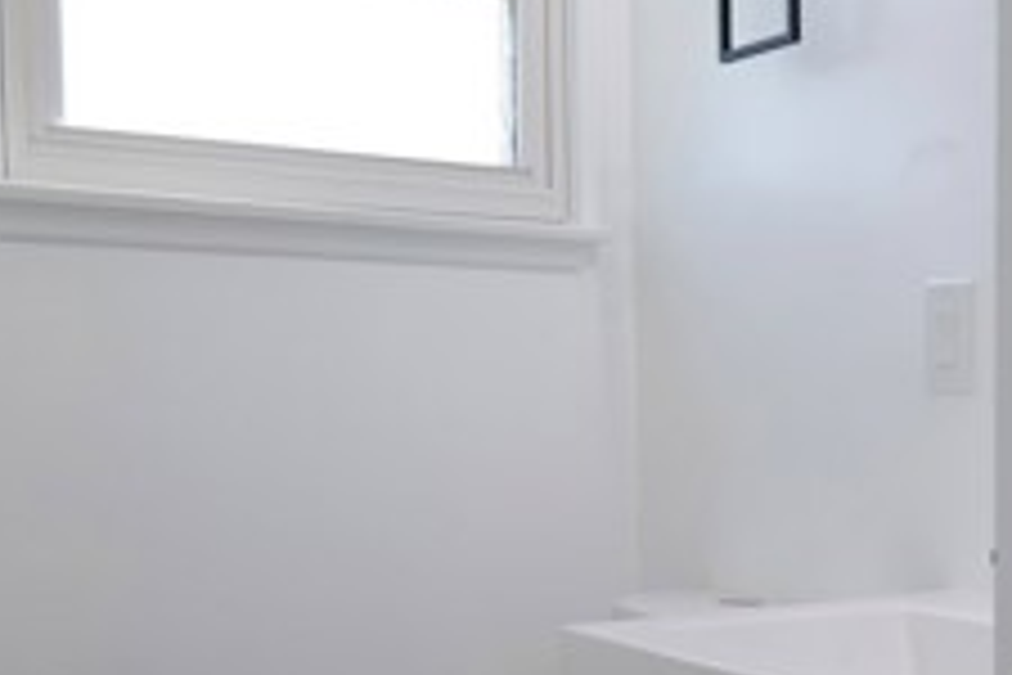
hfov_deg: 33.0
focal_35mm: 57
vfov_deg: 23.5
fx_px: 1602
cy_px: 502
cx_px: 936
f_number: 3.5
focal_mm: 20
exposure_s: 1/80
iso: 100
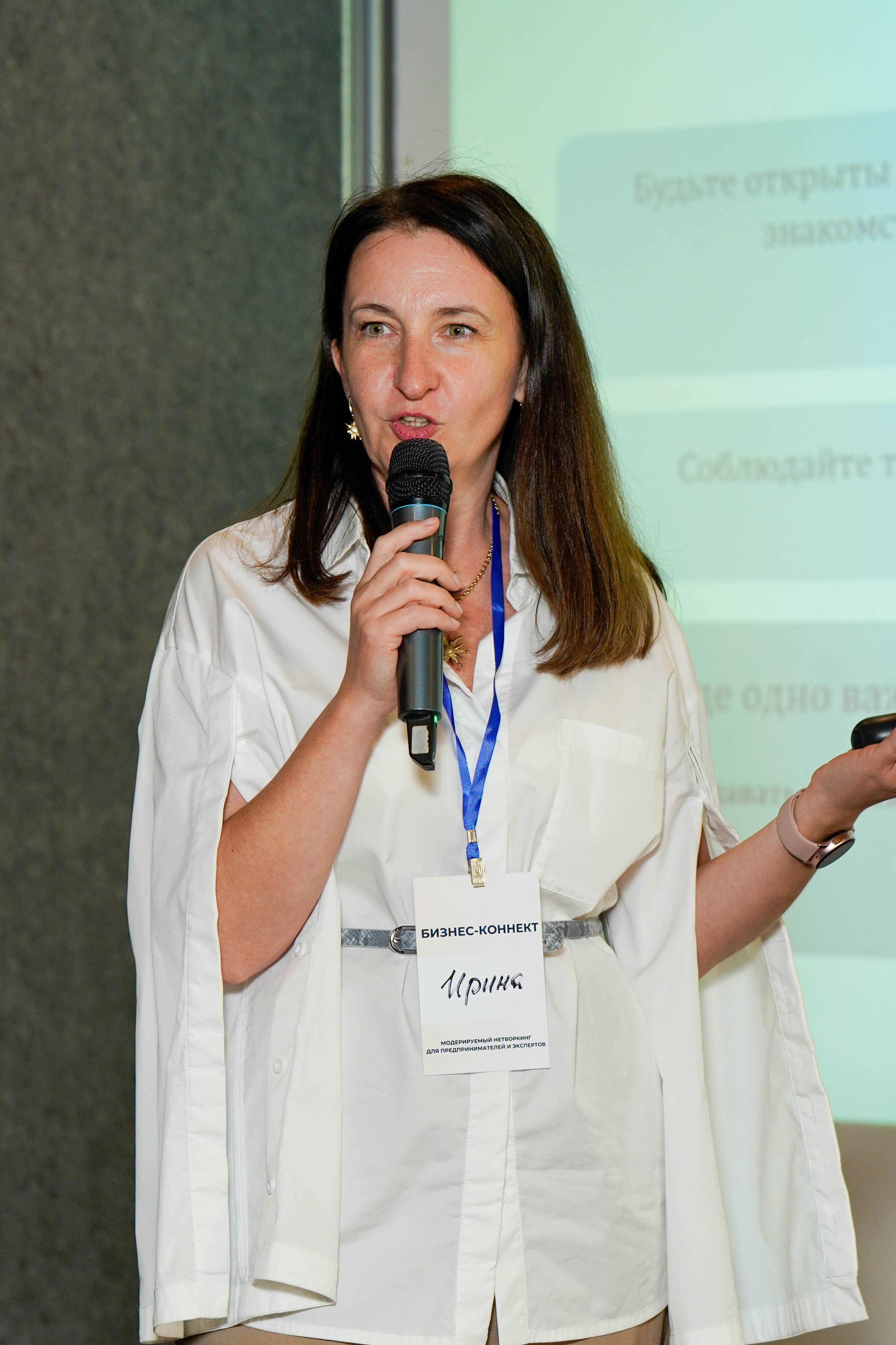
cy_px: 750
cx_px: 469
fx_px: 4928
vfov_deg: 15.5
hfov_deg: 10.4
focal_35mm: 132
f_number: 4.5
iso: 640
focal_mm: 96
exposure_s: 1/200
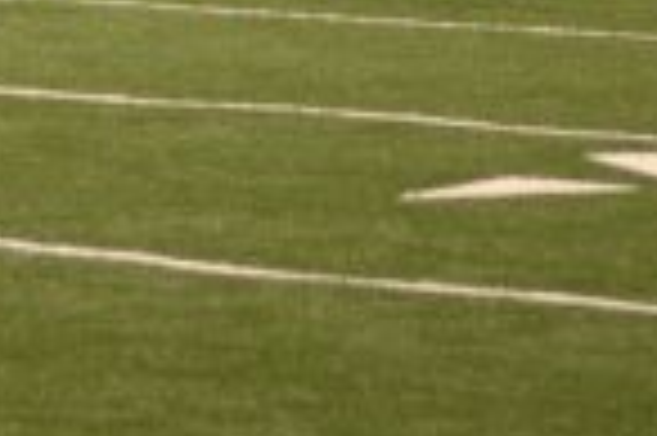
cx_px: -464
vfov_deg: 3.7
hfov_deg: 5.5
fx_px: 6758
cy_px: -211
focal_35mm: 371
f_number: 2.8
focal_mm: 45
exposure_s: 1/60
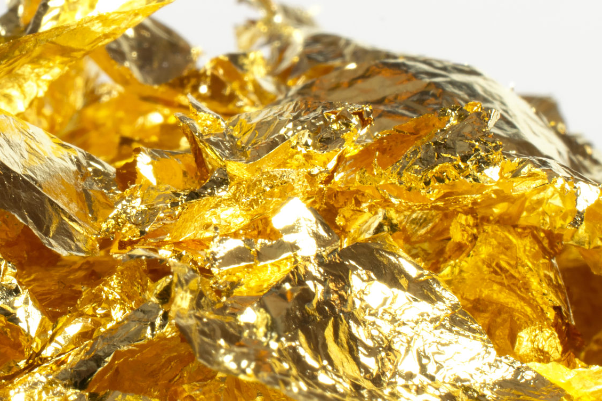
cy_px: 165
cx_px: 103
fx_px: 2274
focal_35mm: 136
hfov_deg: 15.0
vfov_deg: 10.1
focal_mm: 40
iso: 100
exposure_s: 3
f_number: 25
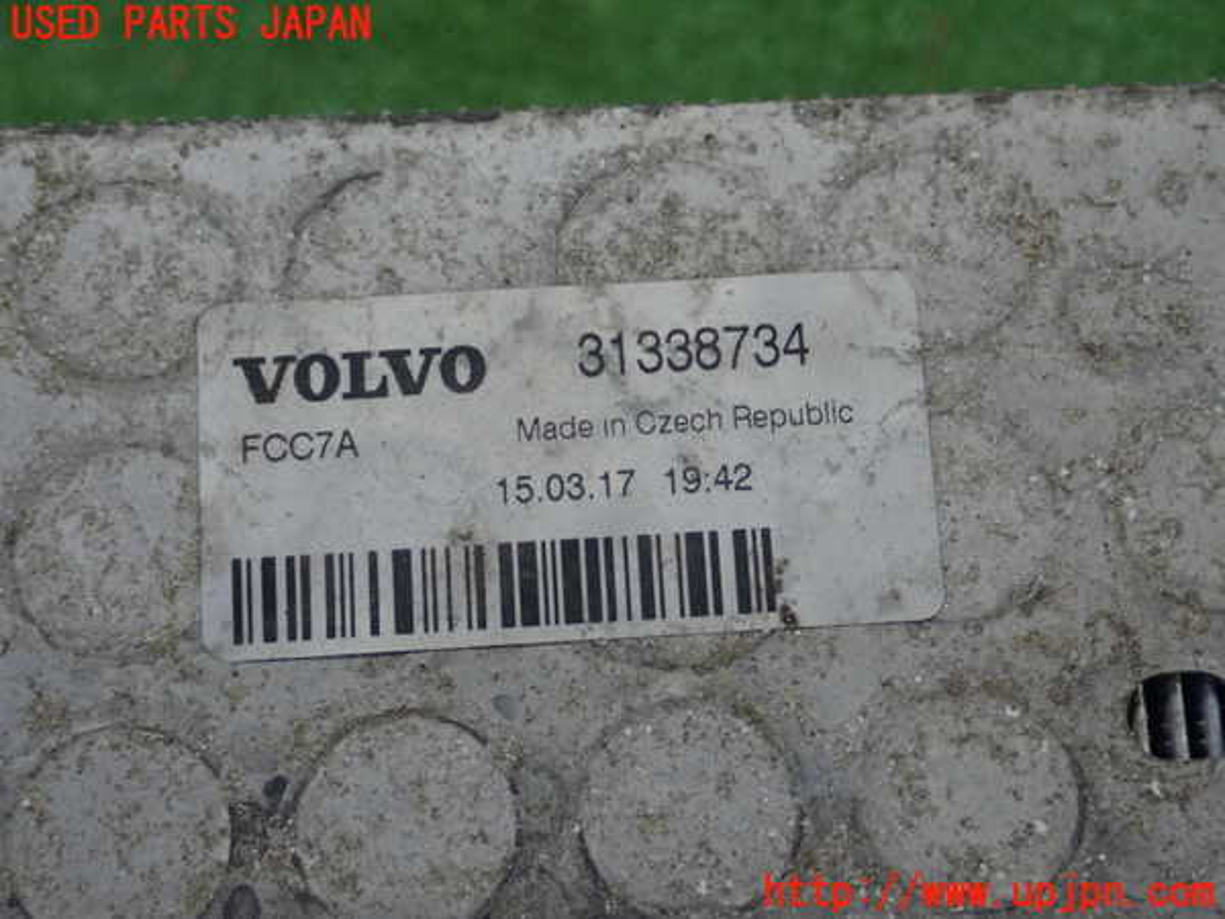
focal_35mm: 57
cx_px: 612
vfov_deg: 25.7
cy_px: 460
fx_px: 2017
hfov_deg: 33.8
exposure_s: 1/50
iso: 250
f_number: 3.5
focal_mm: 10.29
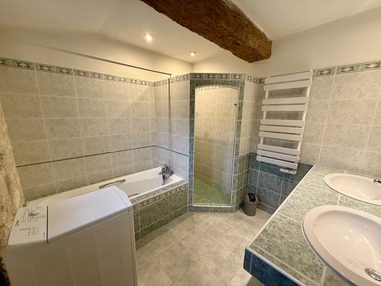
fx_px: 154
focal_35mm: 14
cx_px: 190
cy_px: 143
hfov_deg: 102.1
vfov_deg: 85.7
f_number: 2.2
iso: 320
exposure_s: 1/50
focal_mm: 2.22
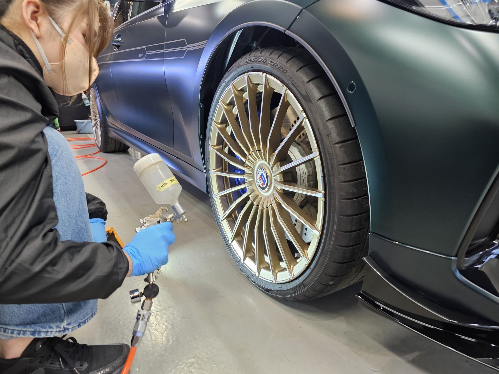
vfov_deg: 58.9
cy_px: 187
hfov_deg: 73.9
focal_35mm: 23
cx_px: 250
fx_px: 332
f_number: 1.7
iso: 160
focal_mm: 6.3
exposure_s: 1/65.3
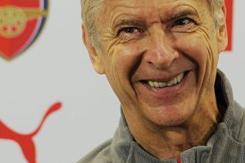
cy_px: 94
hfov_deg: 4.9
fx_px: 2891
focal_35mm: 425
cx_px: 184
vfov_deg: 3.2
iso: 1000
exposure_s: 1/160
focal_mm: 170
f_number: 3.5
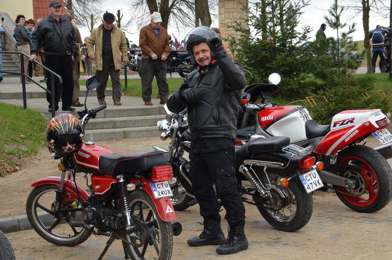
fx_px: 815
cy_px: 130
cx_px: 196
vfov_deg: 18.1
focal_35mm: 75
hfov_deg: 27.0
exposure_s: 1/500
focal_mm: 50
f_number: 11
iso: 1600
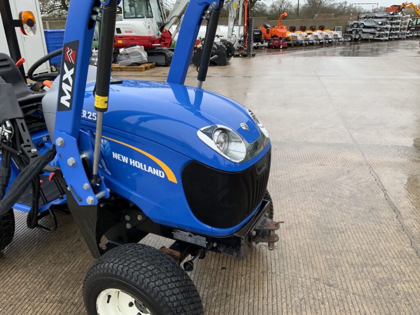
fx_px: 352
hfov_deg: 61.7
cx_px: 210
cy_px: 158
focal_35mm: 29
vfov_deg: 48.2
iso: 20
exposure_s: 1/122
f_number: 1.8
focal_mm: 3
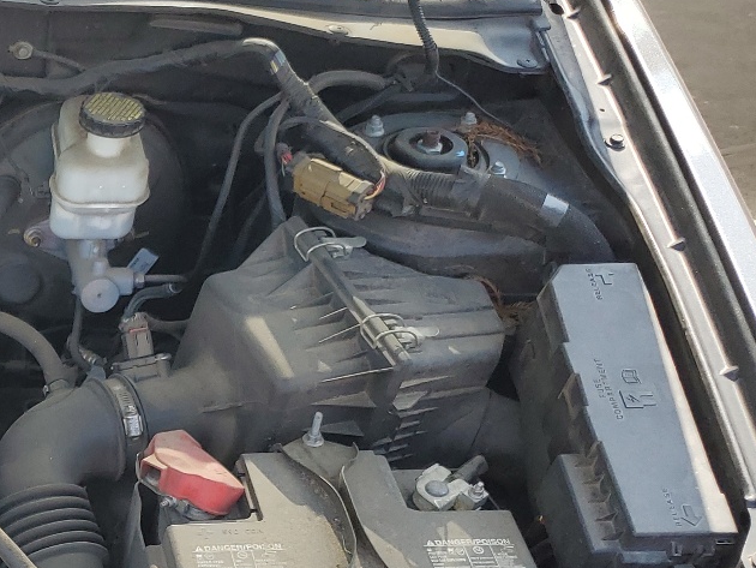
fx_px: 1442
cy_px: 495
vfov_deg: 21.8
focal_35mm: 66
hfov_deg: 26.0
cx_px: -173
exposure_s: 1/769
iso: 50
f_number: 1.5
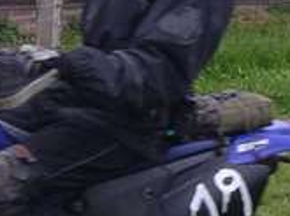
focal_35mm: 322
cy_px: -49
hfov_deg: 6.2
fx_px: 2692
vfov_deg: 4.6
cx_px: 135
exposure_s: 1/100
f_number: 3.2
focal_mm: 8.2
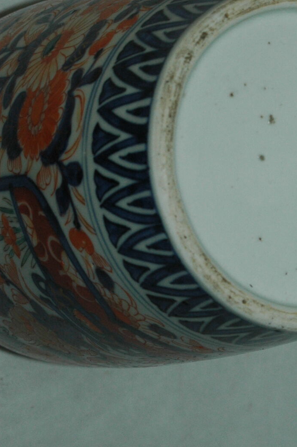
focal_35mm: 112
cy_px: 179
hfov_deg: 12.1
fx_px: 1390
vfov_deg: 18.3
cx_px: 278
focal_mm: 35
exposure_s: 1/125
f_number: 7.1
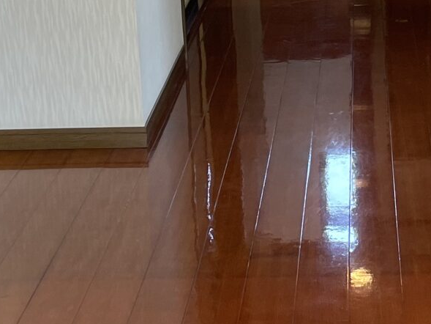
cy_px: 117
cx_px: 319
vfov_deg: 13.1
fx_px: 1407
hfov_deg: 17.3
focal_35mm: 113
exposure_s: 1/120
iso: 125
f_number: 1.6
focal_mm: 4.2
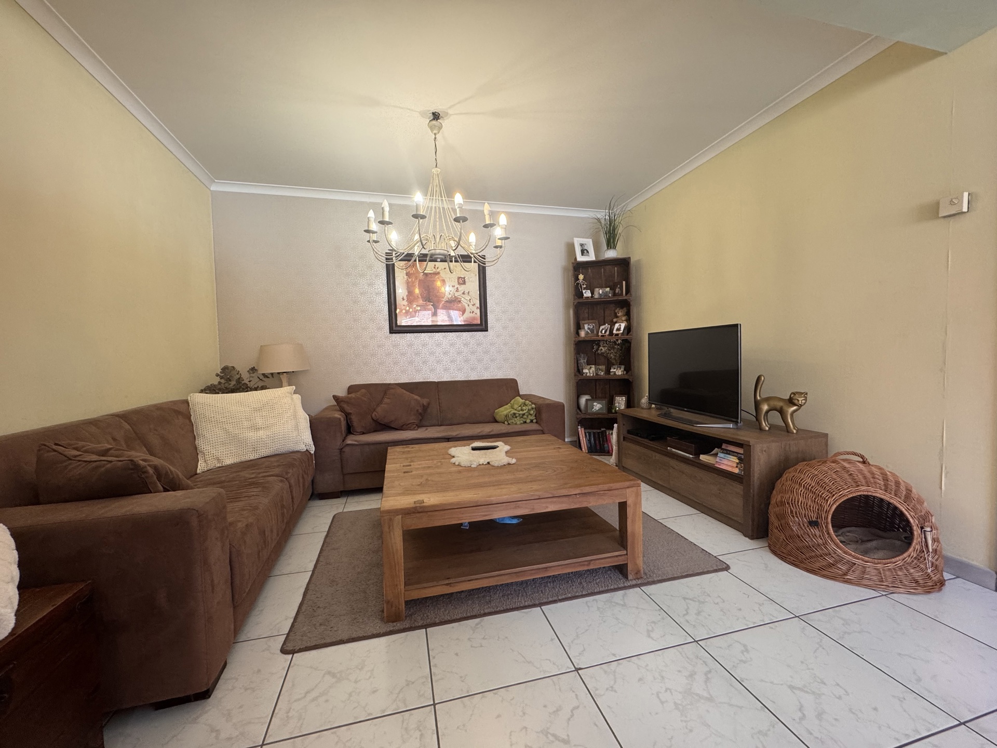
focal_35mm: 14
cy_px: 374
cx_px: 498
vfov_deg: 85.7
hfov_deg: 102.1
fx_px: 403
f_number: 2.2
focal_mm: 2.22
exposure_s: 1/50
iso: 200
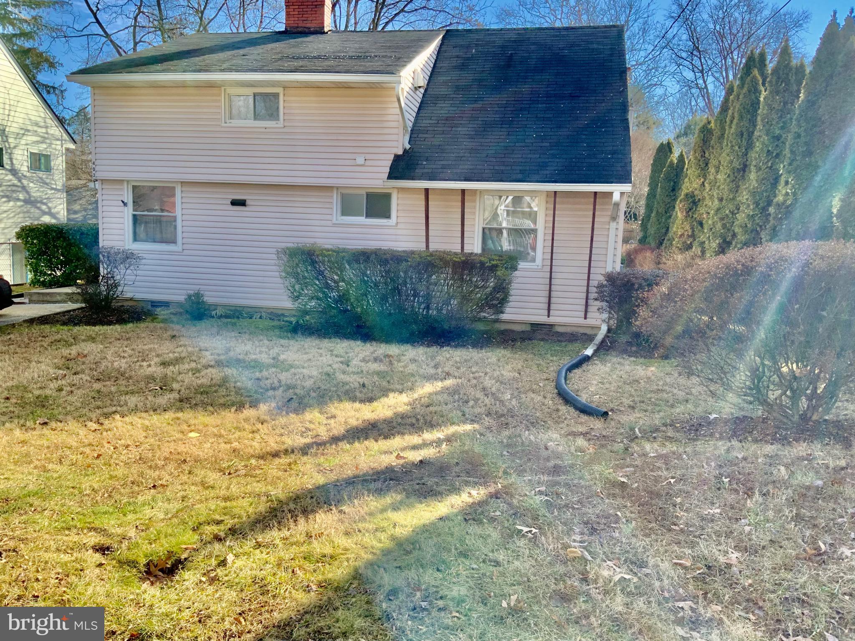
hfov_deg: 61.7
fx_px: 716
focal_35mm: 29
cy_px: 320
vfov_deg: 48.2
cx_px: 428
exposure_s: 1/504
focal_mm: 3
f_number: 1.8
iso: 16
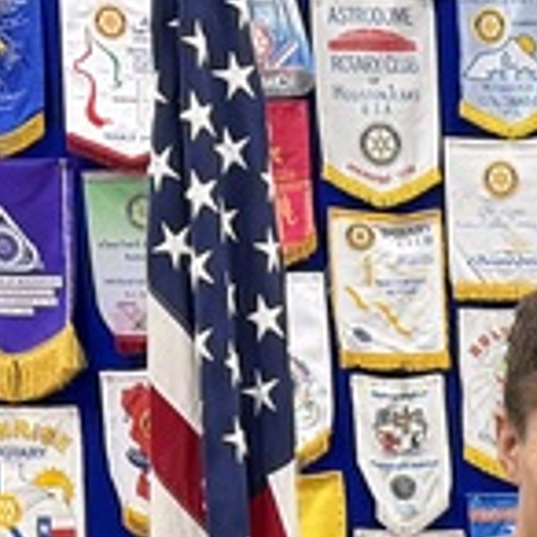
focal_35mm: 149
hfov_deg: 10.0
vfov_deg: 10.7
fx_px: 2615
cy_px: 1096
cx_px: 1346
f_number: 1.78
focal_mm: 6.76
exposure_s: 1/60
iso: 160
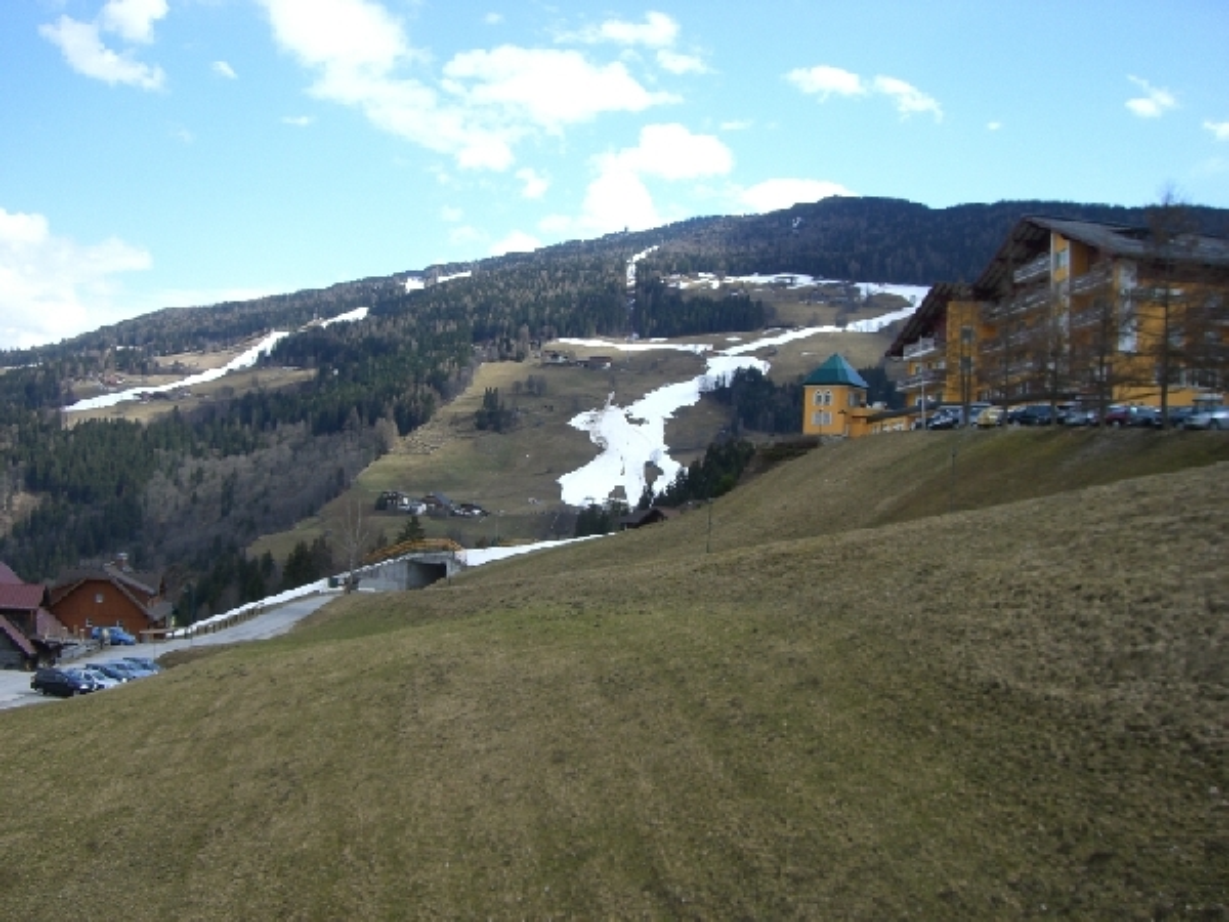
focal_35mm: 38
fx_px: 1349
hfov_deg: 49.0
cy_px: 461
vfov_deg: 37.7
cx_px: 614
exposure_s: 1/400
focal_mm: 6.2
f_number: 4.3
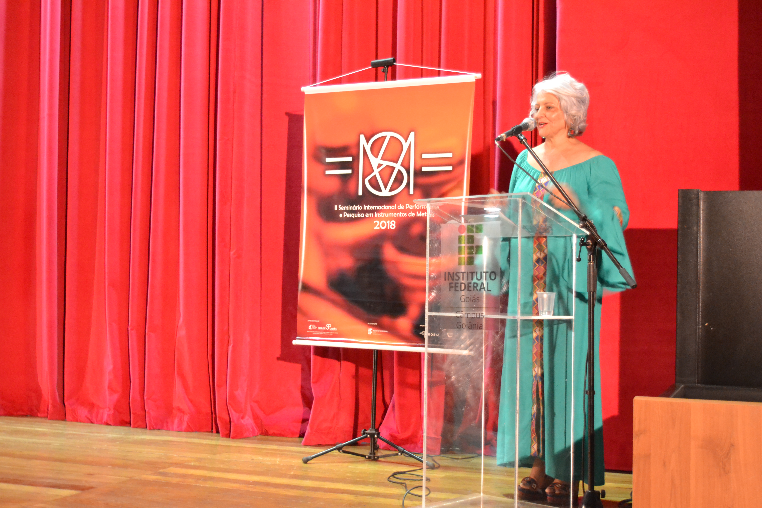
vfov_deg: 28.1
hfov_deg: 41.1
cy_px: 254
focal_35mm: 48
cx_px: 381
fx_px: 1016
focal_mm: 32
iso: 3200
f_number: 4.5
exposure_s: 1/13
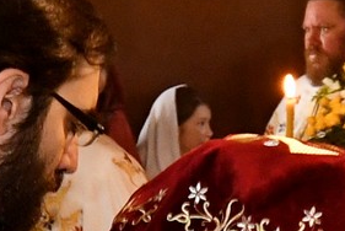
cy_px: 144
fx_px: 614
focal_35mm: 64
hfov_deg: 30.4
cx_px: 53
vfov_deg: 21.2
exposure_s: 1/30
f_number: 4.5
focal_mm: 10
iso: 1250
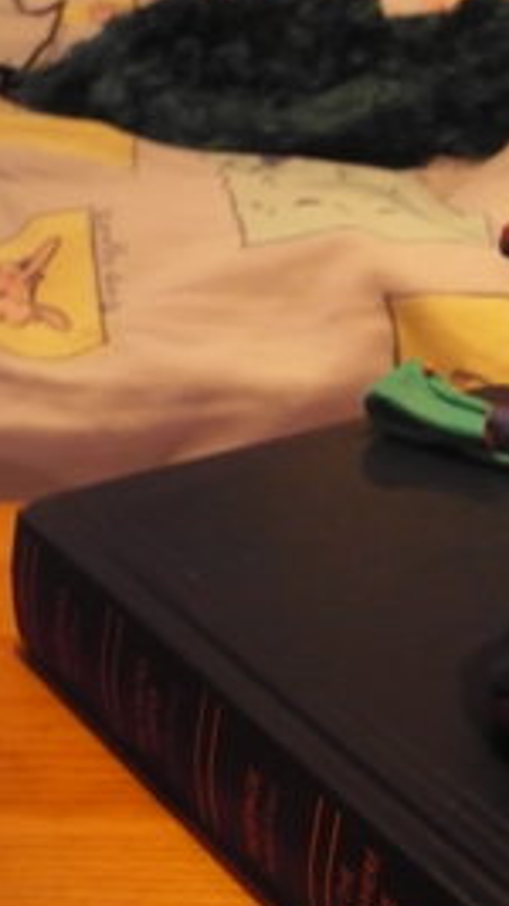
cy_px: 439
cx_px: 540
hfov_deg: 20.9
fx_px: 1321
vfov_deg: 37.9
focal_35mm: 55
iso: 400
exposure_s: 1/5
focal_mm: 5.8
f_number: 2.8
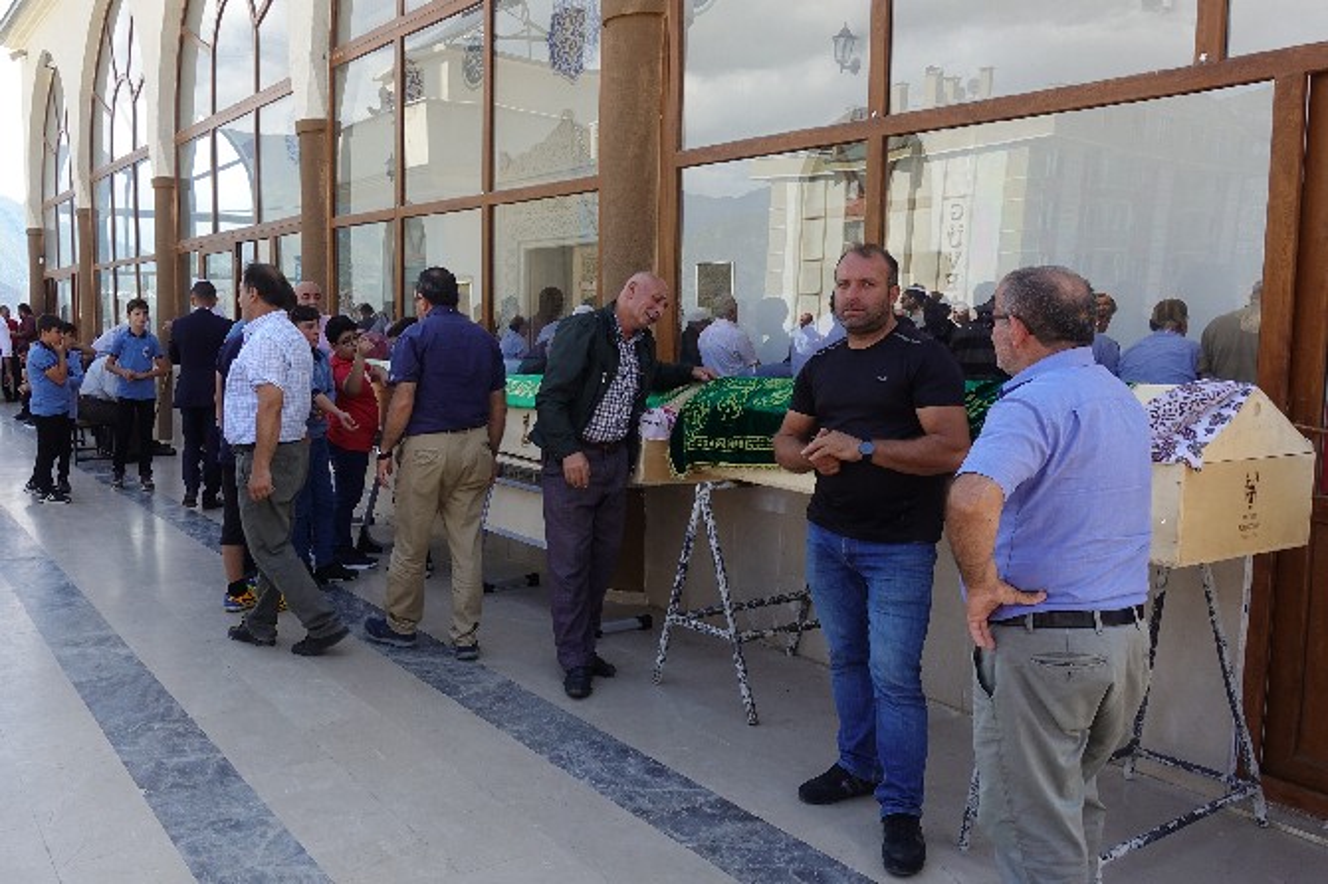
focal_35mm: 24
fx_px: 885
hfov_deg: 73.8
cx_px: 664
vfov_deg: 53.1
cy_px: 442
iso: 125
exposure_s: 1/125
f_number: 5.6
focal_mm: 8.8
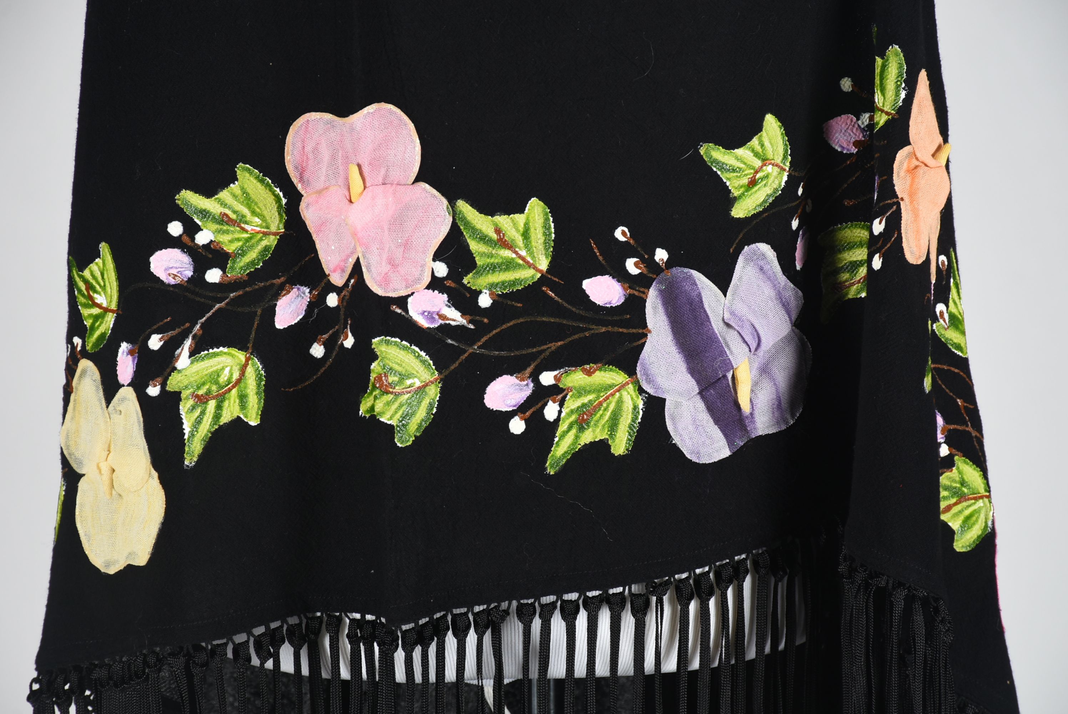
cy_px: 357
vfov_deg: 7.5
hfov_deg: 11.2
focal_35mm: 183
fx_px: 5433
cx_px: 534
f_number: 10
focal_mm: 122
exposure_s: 1/125
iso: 200
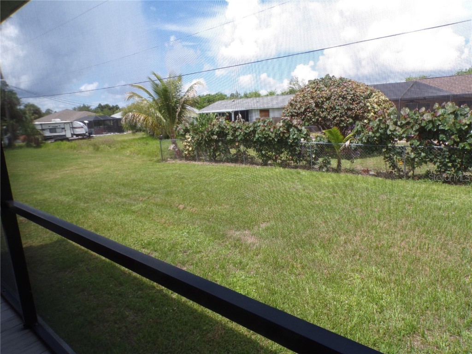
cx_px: 236
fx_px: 327
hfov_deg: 71.6
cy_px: 177
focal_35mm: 24
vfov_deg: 56.8
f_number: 8
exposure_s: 1/60
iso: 80
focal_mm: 4.3
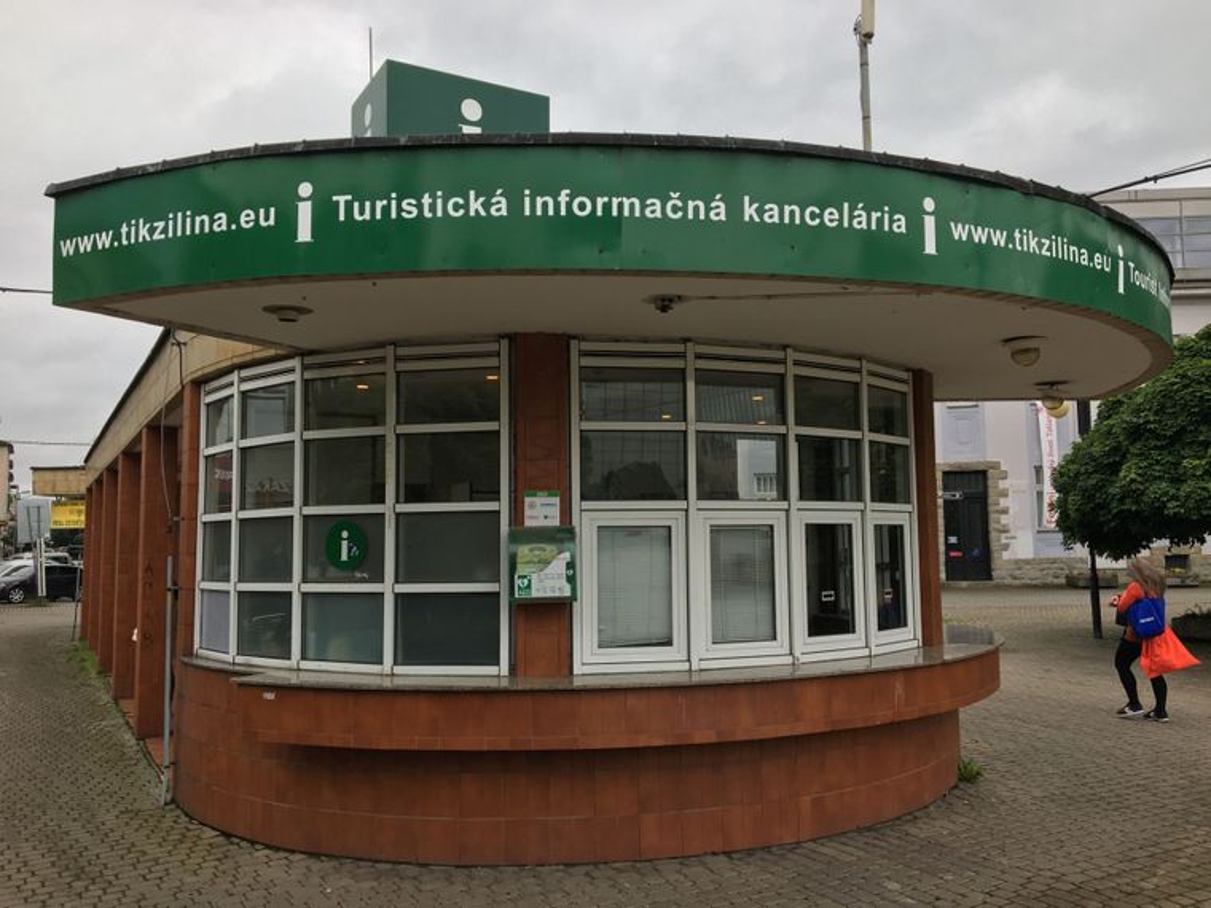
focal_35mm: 29
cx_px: 606
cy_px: 454
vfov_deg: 48.2
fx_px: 1015
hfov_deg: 61.7
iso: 25
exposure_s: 1/262
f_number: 2.2
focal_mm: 4.15
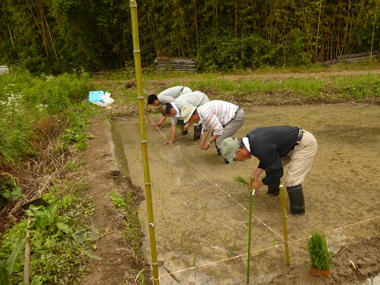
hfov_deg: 69.4
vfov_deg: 54.9
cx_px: 190
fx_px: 275
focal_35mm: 25
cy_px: 142
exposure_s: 1/100
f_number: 3.1
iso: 100
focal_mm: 4.5
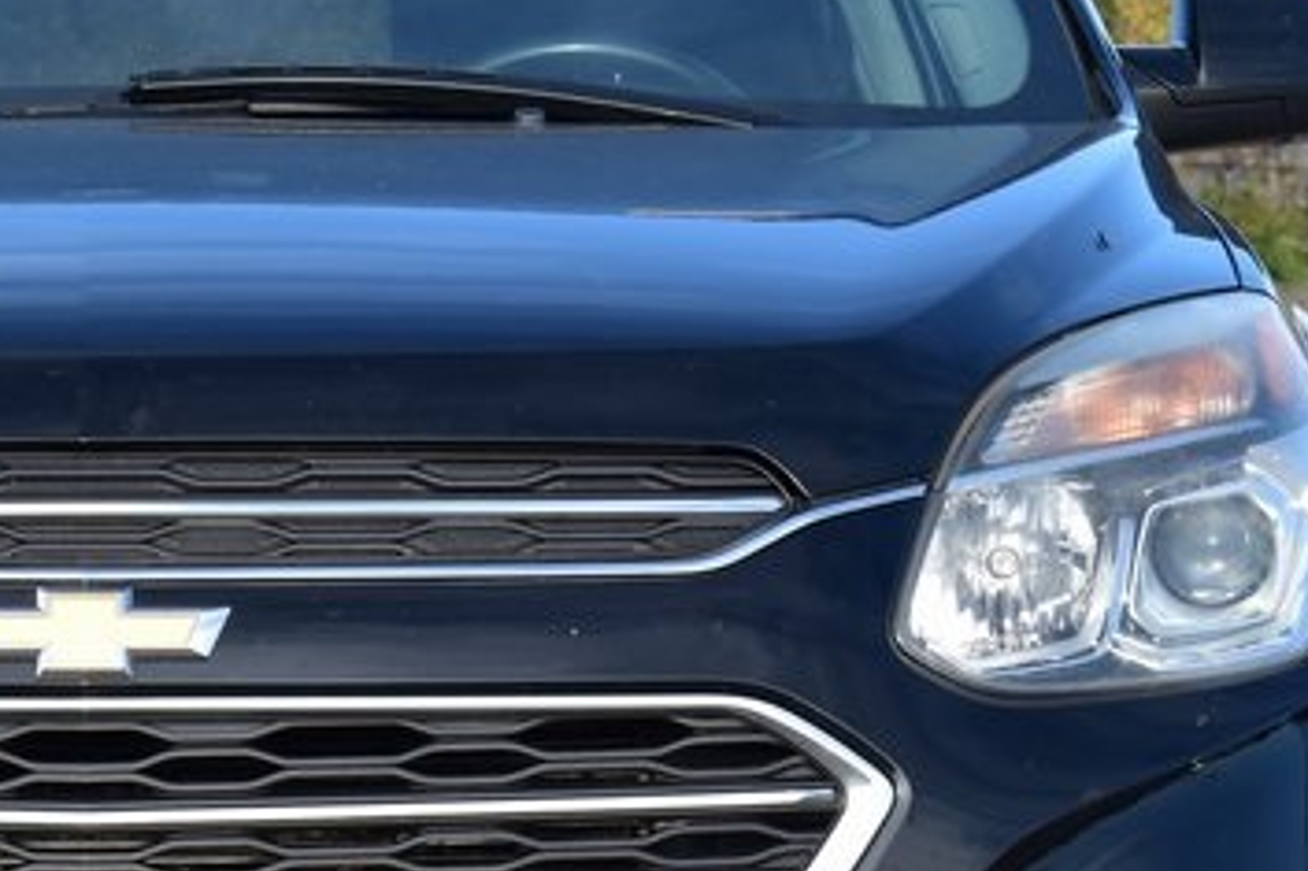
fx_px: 8696
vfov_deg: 5.7
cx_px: 70
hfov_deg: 8.6
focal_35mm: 239
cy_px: 688
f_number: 9
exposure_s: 1/160
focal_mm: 55
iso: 400
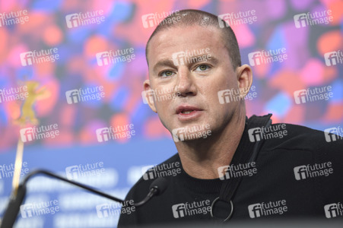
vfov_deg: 9.1
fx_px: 1428
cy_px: 114
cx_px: 172
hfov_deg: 13.7
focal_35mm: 150
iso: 1000
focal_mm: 150
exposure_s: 1/250
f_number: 4
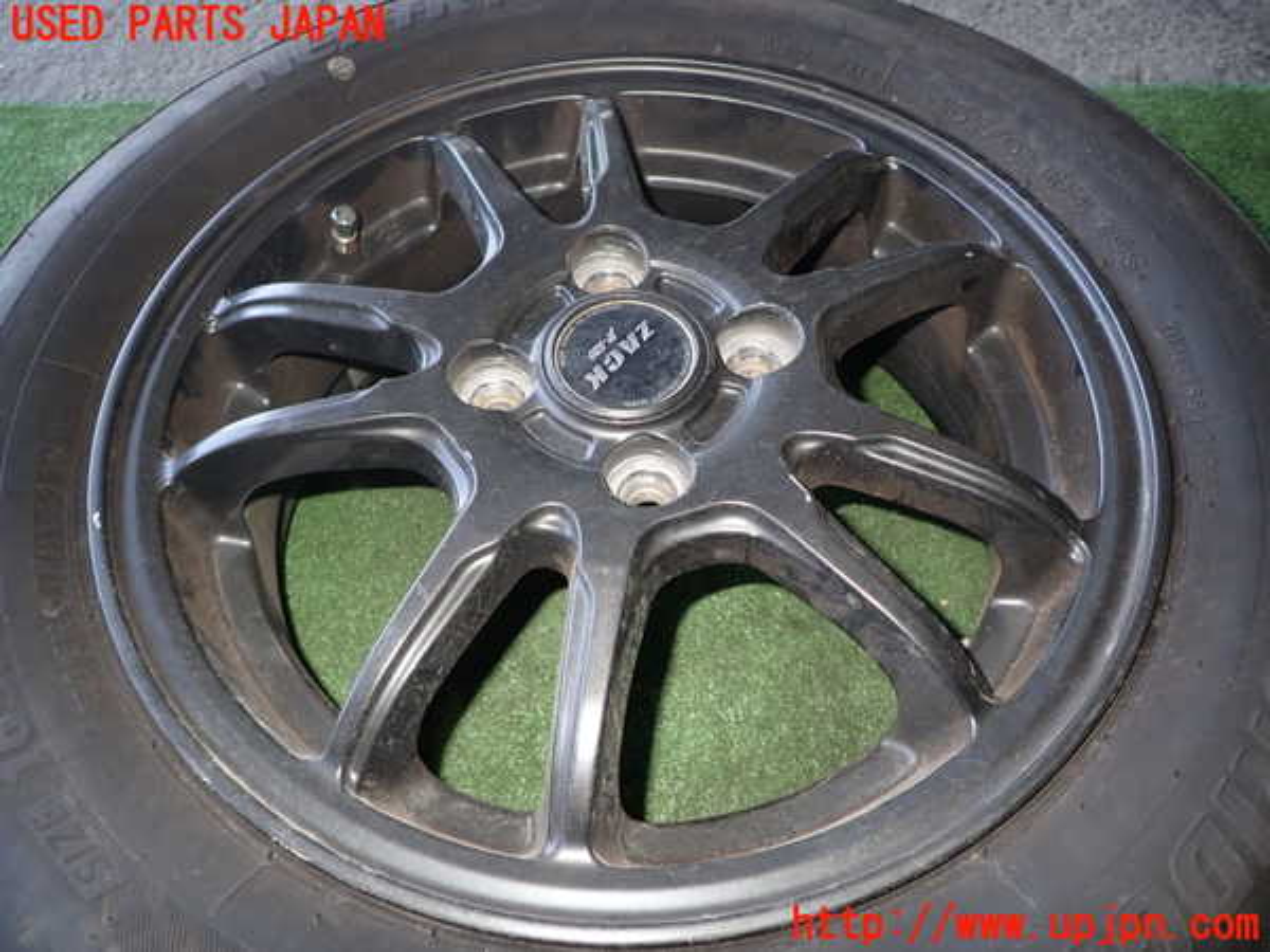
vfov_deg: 54.9
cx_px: 635
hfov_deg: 69.4
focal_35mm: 25
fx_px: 917
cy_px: 476
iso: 200
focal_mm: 4.5
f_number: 5.6
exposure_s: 1/30
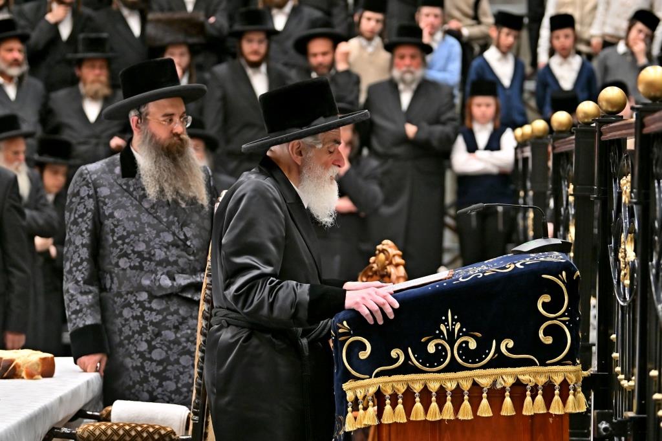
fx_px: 2610
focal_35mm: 142
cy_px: 220
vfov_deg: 9.7
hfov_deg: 14.5
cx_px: 331
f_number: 2.8
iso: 400
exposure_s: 1/400
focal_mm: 95
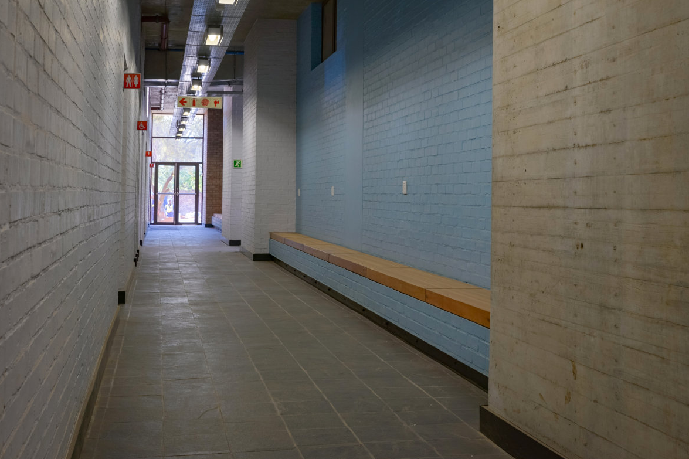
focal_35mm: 47
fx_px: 899
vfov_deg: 28.6
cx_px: 344
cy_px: 234
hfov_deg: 41.9
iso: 200
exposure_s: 1/15
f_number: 8
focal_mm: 46
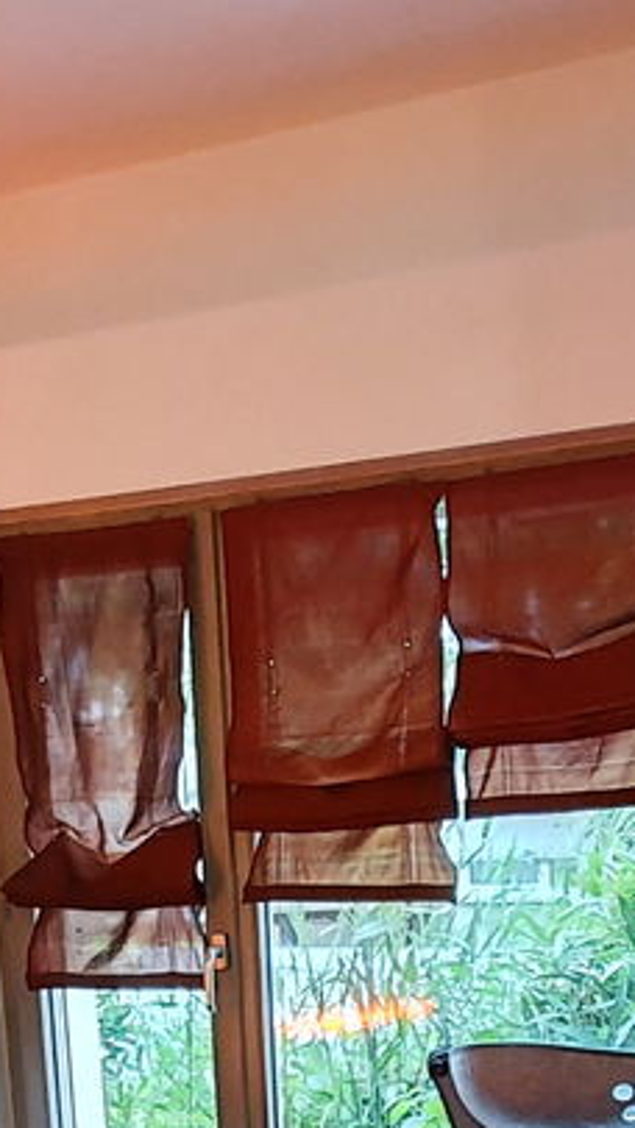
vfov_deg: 32.9
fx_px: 1675
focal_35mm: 56
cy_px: 1225
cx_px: 496
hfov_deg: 21.2
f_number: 2.2
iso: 320
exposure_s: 1/33
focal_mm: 1.8
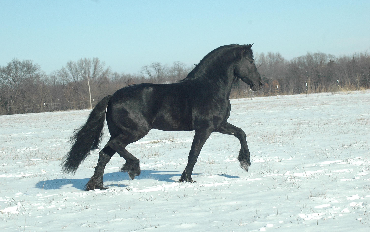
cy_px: 112
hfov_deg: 19.5
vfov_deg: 12.2
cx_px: 185
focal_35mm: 107
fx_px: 1079
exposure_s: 1/400
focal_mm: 70
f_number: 7.1
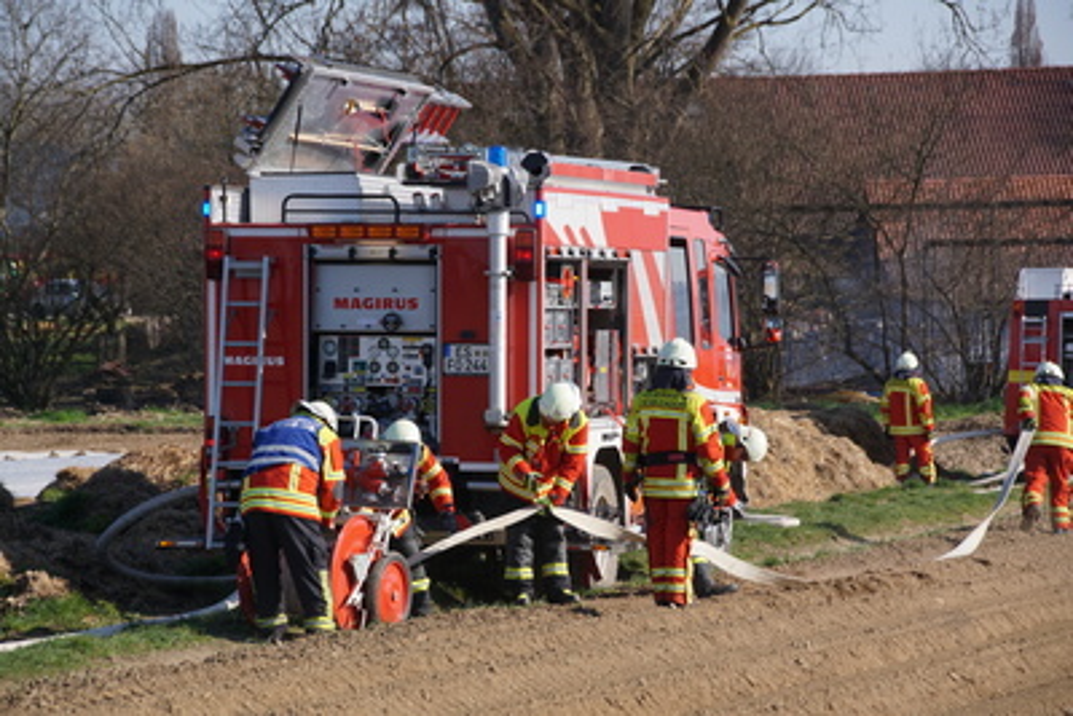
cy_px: 358
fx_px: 4919
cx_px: 536
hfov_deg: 12.4
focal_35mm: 165
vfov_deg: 8.3
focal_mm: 110
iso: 100
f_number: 7.1
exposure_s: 1/250
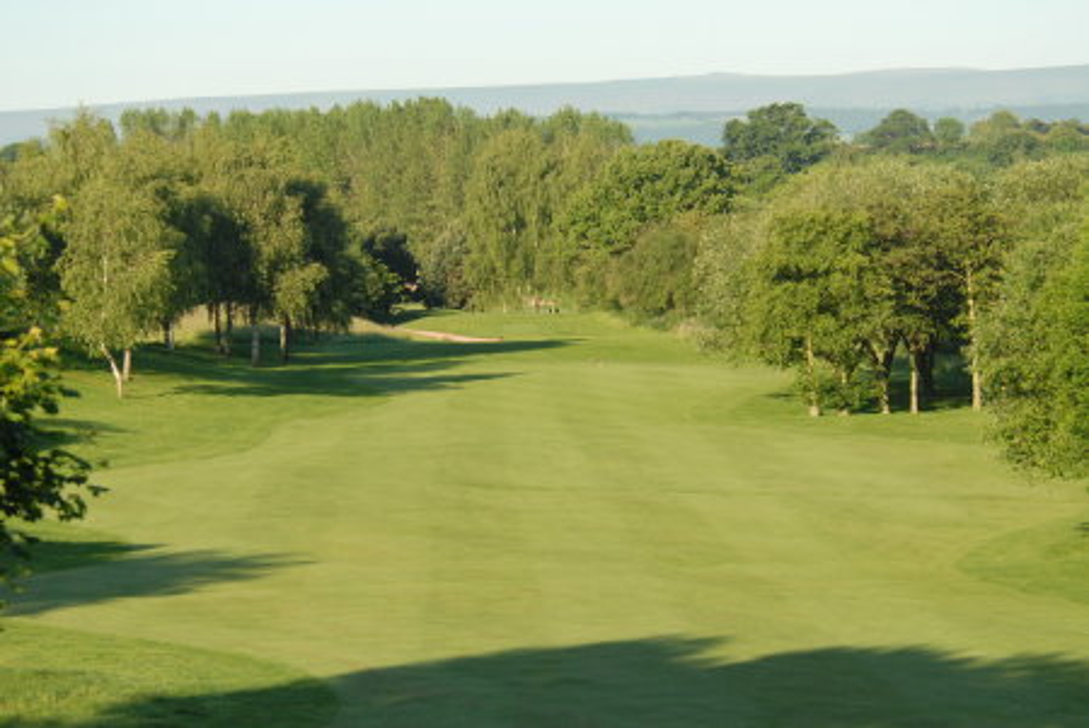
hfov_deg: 17.0
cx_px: 544
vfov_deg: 11.4
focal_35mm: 120
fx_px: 3633
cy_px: 364
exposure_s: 1/800
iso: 400
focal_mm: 80
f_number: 5
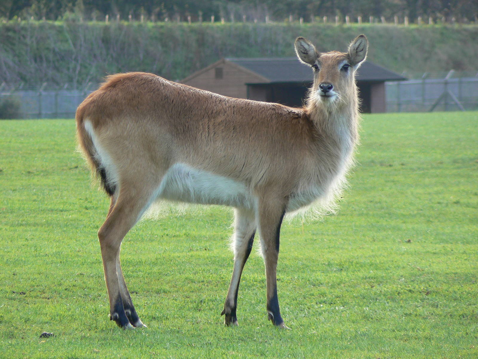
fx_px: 5965
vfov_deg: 3.4
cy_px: 180
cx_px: 239
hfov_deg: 4.6
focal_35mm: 432
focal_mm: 72
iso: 80
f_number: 5
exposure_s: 1/100
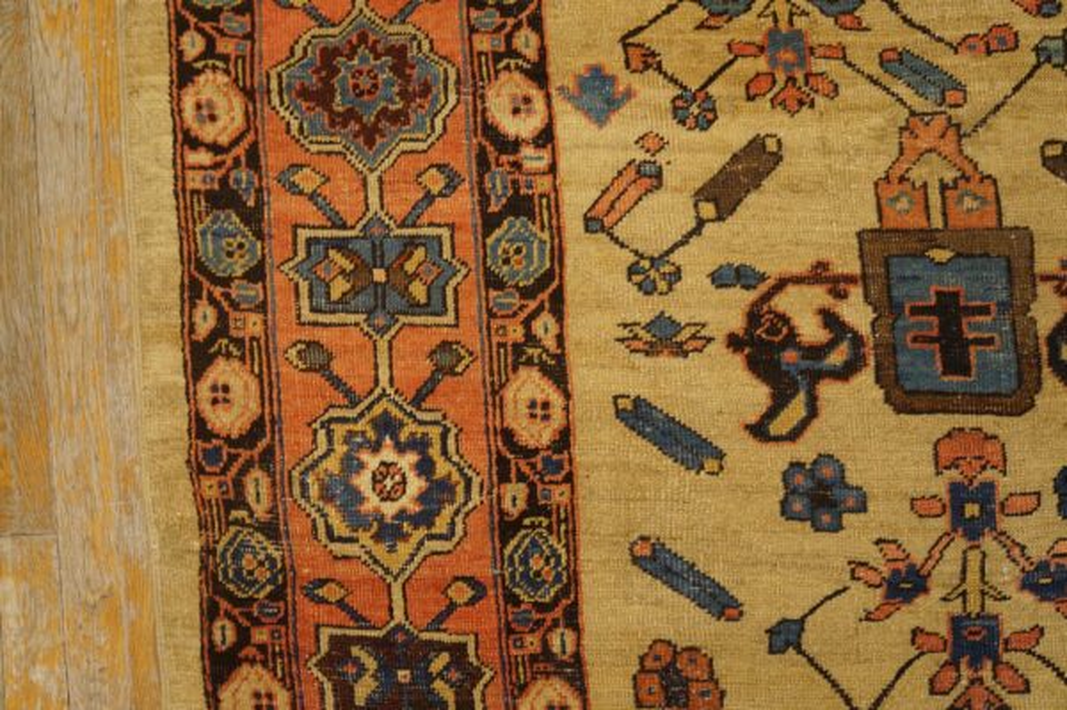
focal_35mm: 30
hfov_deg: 62.0
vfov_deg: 43.5
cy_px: 355
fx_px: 888
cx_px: 534
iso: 1000
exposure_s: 1/60
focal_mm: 20
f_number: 4
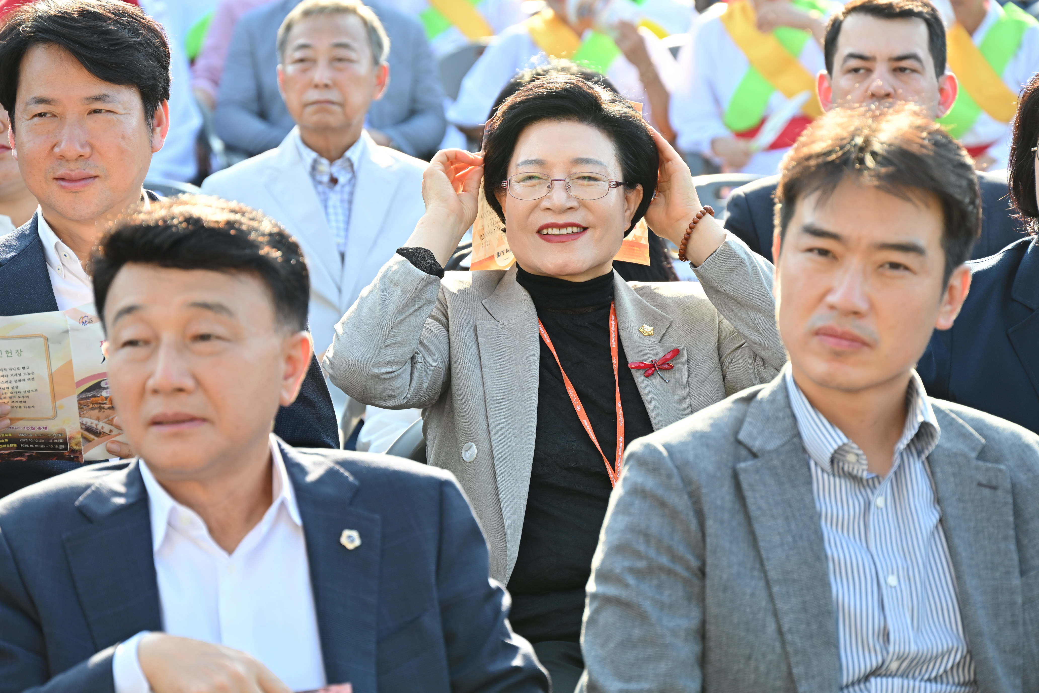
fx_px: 4185
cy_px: 346
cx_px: 520
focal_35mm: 145
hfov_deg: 14.2
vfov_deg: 9.5
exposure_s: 1/250
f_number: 7.1
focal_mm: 145
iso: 500
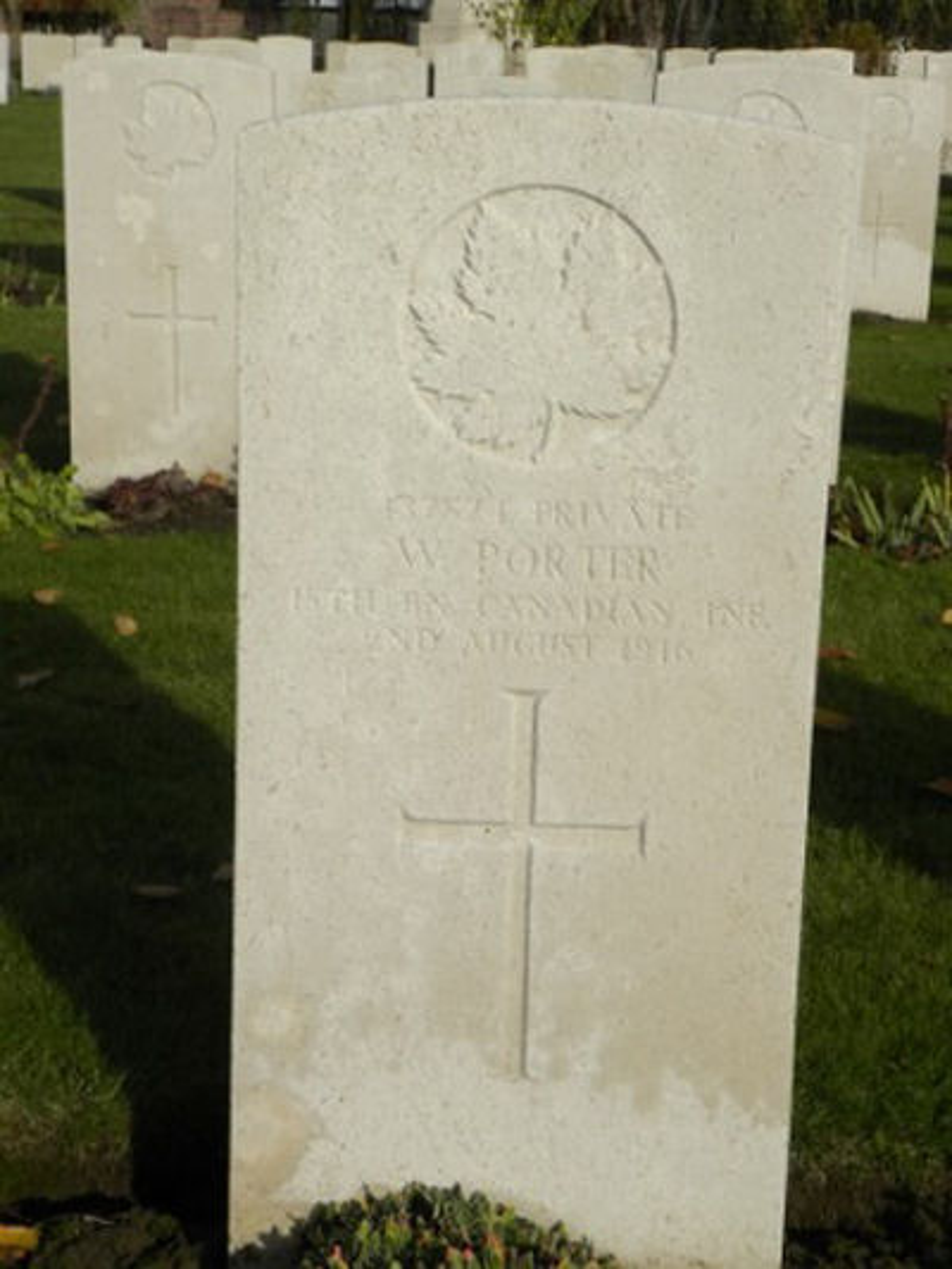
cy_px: 634
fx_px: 2419
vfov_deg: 29.4
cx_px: 476
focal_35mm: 66
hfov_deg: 22.3
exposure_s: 1/408
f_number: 6.3
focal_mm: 11.8
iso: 64
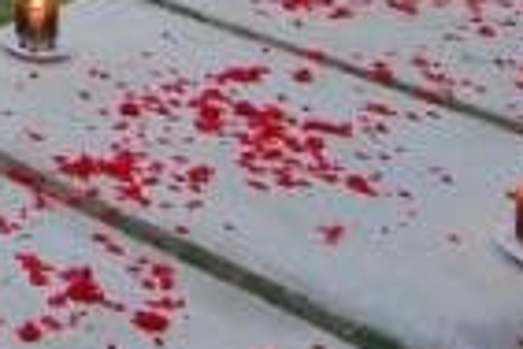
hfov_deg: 16.3
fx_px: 1482
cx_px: -464
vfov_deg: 10.5
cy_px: -622
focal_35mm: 102
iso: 250
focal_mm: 12
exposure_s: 1/4
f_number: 6.3
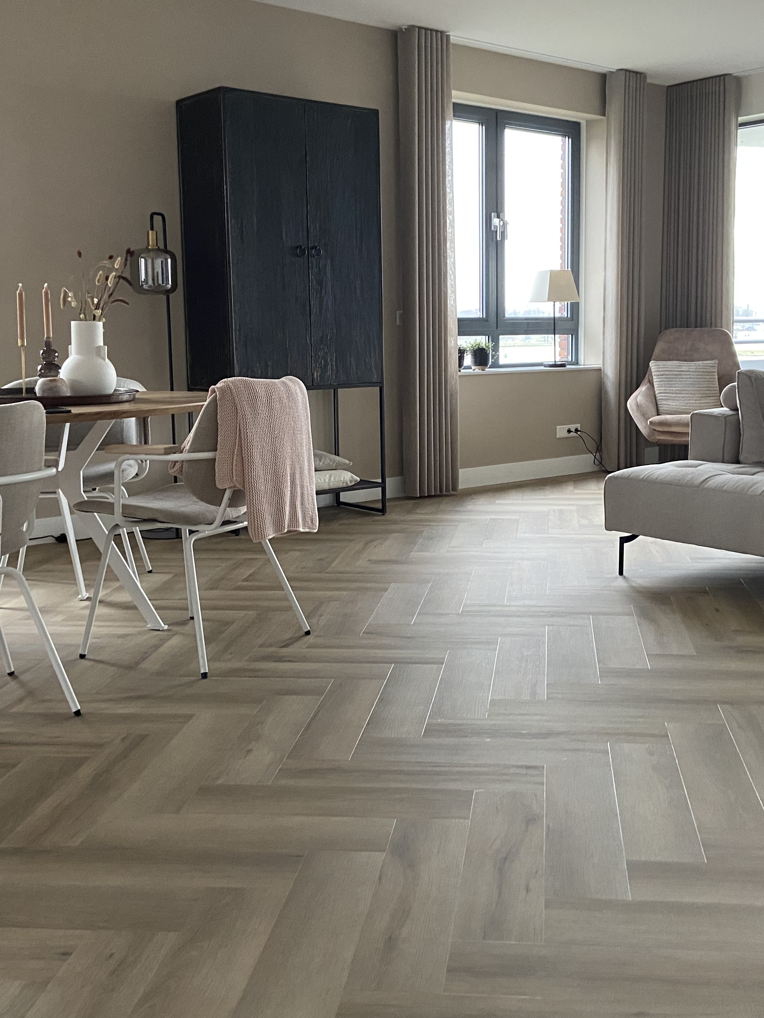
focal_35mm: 39
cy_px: 457
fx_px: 1148
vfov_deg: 47.8
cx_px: 478
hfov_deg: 36.6
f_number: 1.8
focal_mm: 4.25
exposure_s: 1/60
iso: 320
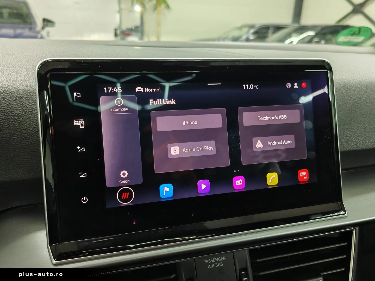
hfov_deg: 67.3
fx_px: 282
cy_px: 140
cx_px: 188
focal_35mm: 26
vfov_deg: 53.1
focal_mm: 5.4
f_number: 1.6
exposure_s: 1/50
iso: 400
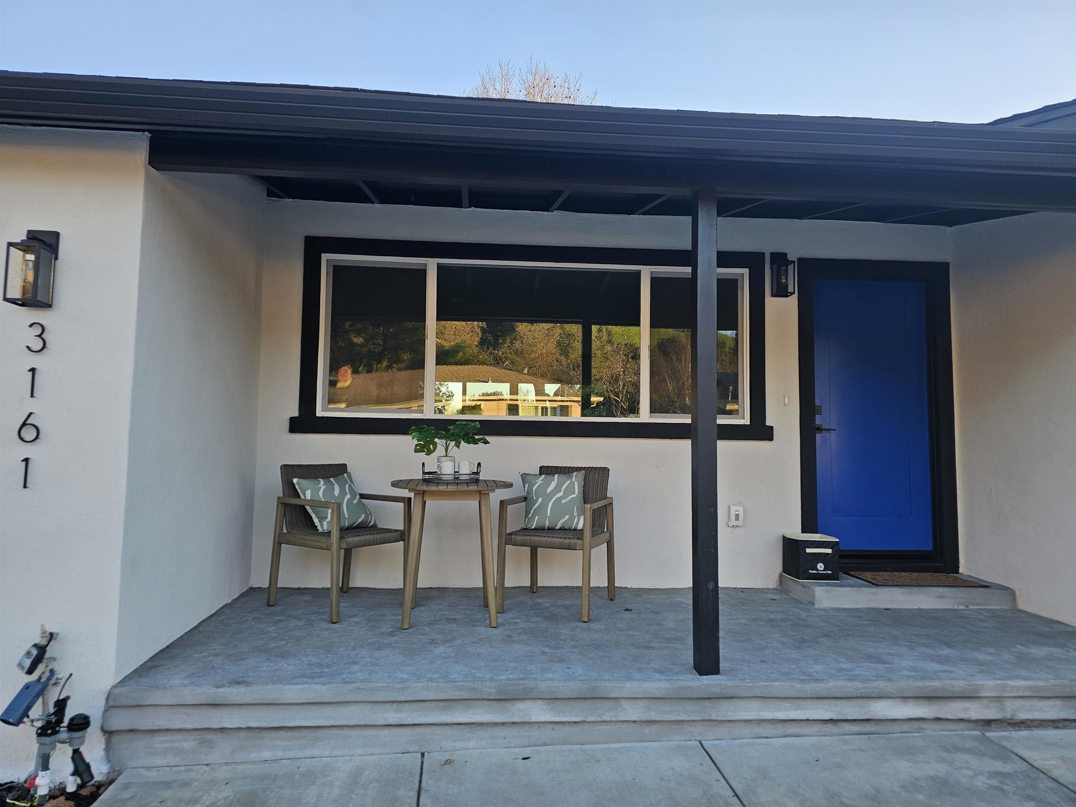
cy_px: 404
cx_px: 538
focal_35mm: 23
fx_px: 715
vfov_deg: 58.9
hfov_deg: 73.9
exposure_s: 1/207
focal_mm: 6.3
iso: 50
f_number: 1.7
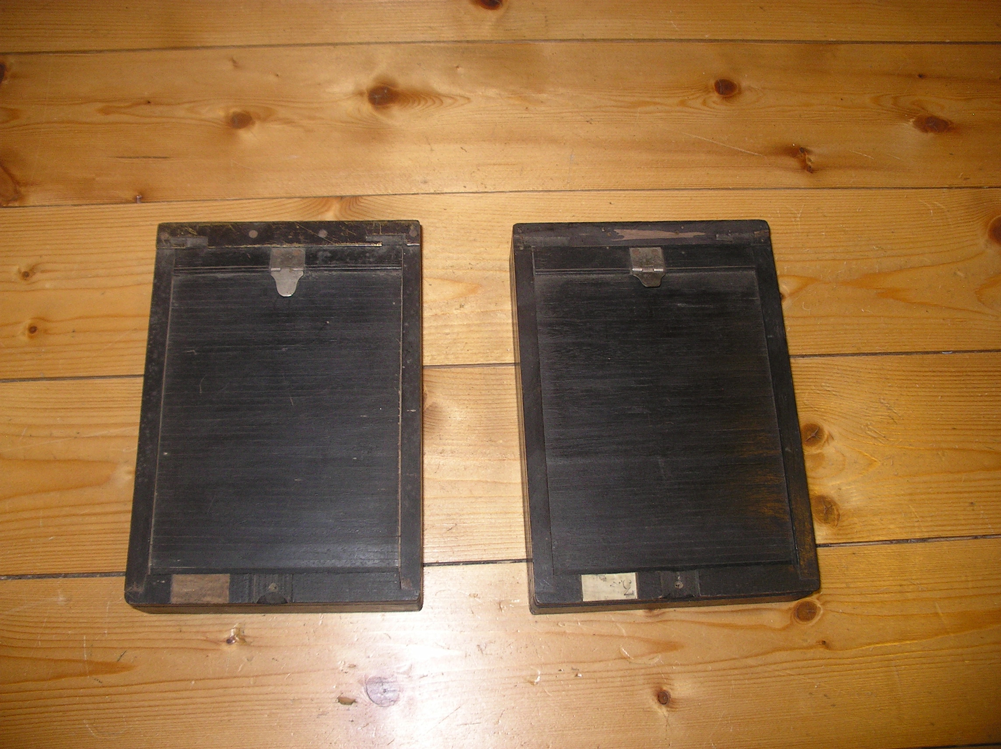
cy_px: 374
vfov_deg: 38.6
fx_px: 1069
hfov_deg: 50.2
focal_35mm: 37
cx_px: 500
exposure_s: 1/40
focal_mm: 7.8
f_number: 2.8
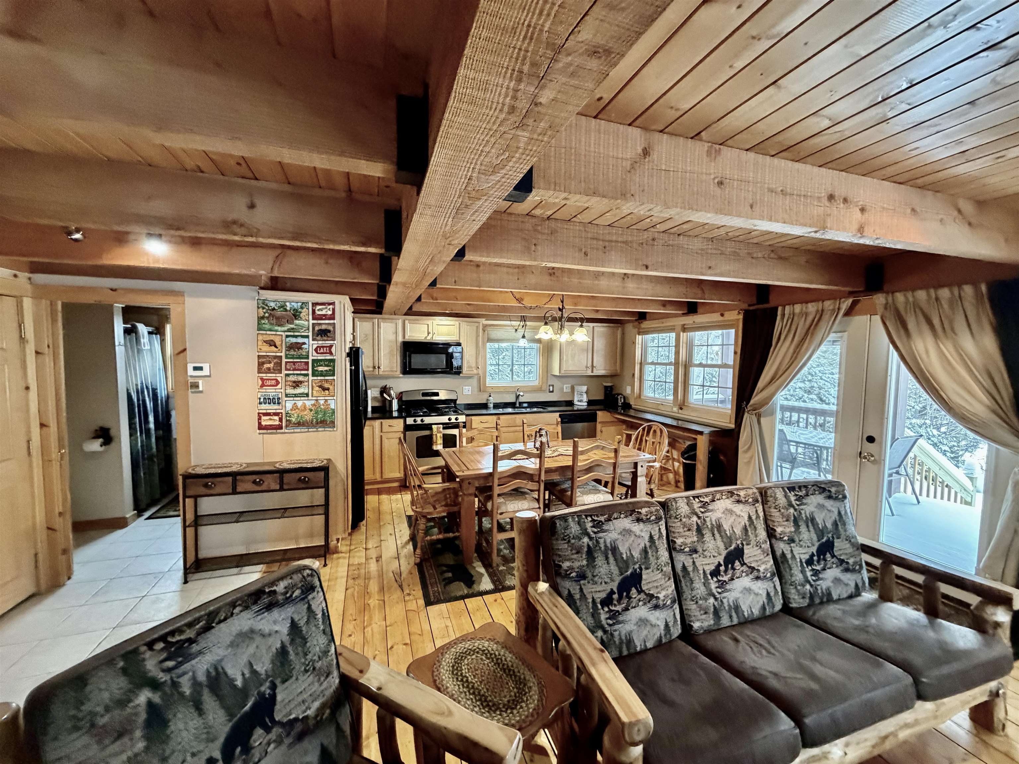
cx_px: 510
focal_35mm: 14
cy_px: 382
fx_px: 412
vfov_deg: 85.7
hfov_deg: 102.1
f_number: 2.2
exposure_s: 1/60
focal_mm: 2.22
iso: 640
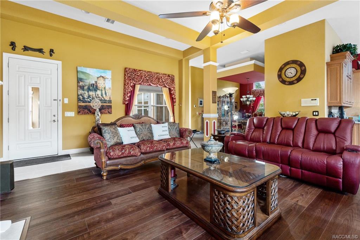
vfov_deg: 77.3
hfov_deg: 100.4
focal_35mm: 15
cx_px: 180
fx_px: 150
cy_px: 120
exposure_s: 1/3
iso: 320
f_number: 8
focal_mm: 10
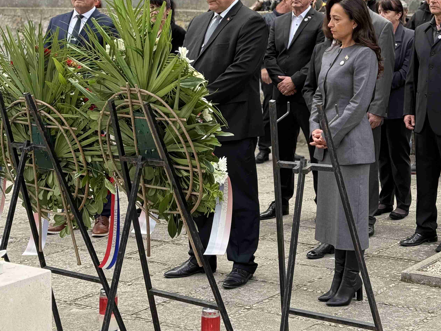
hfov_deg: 25.1
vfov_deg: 19.0
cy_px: 70
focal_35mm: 77
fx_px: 981
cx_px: 317
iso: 100
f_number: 1.78
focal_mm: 6.76
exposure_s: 1/273
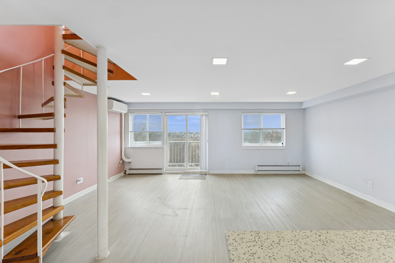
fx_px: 160
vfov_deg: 78.8
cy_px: 132
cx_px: 198
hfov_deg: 101.9
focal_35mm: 15
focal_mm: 14.6
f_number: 11
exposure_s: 1/3
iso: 100
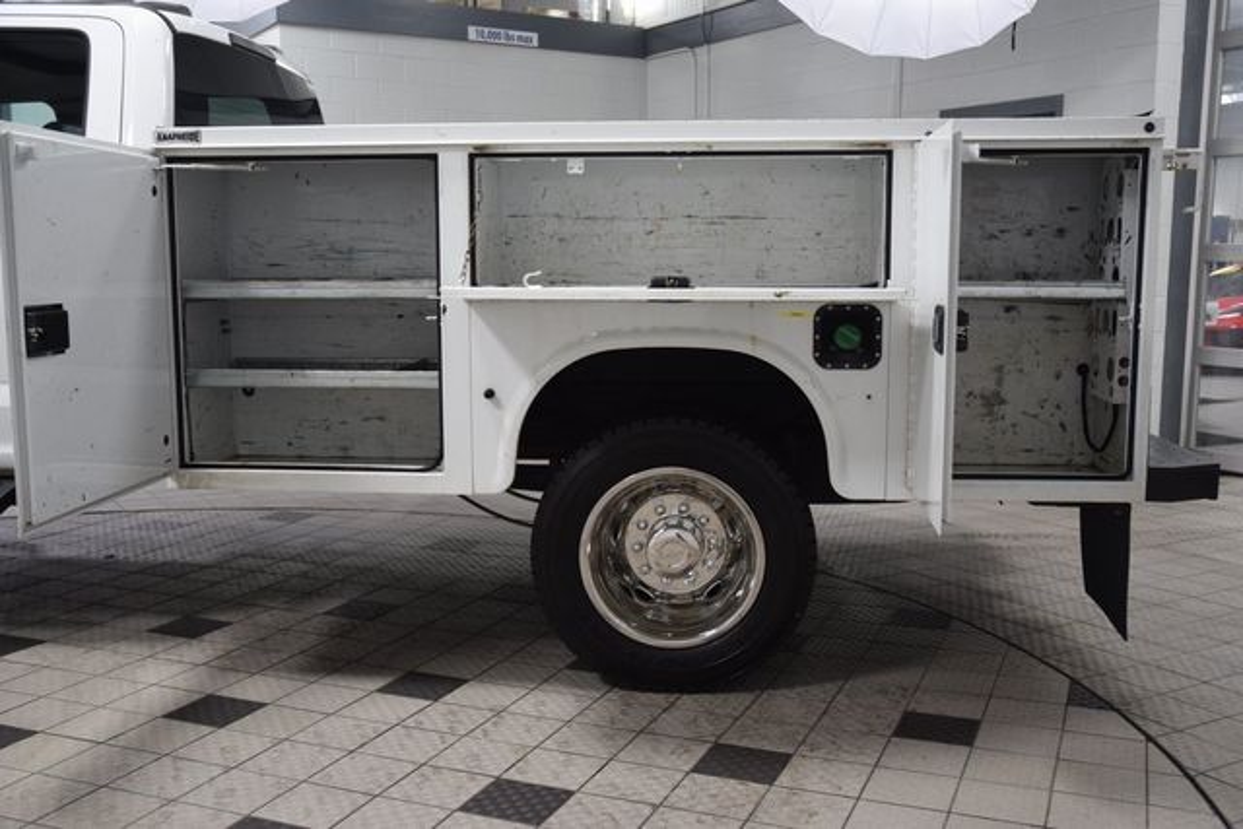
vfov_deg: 35.5
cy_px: 414
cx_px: 622
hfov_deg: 51.3
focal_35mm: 38
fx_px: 1295
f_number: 3.8
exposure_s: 1/60
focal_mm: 25
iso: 800
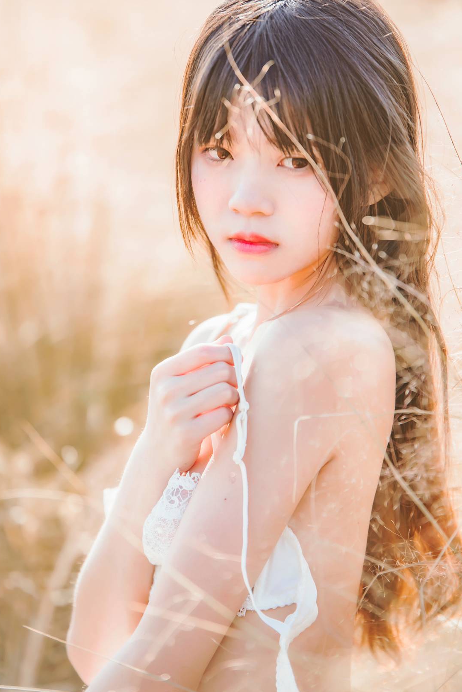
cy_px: 343
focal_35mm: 222
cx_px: 237
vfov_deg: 9.3
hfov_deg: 6.2
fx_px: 4272
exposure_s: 1/640
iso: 80
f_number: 2.8
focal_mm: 200
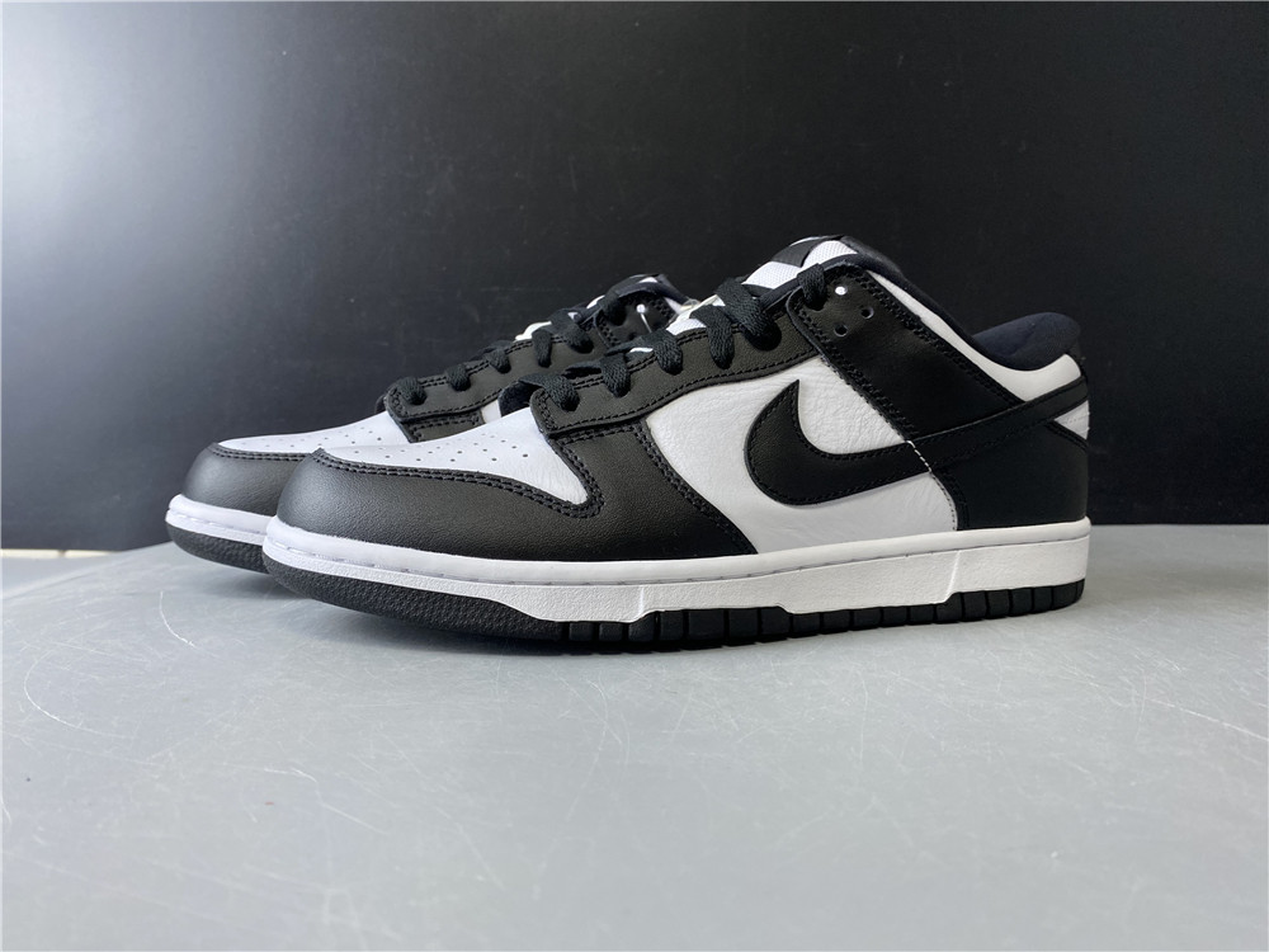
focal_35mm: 26
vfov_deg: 53.1
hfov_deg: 67.3
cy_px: 476
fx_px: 953
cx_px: 634
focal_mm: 4.25
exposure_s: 1/100
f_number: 1.8
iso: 100
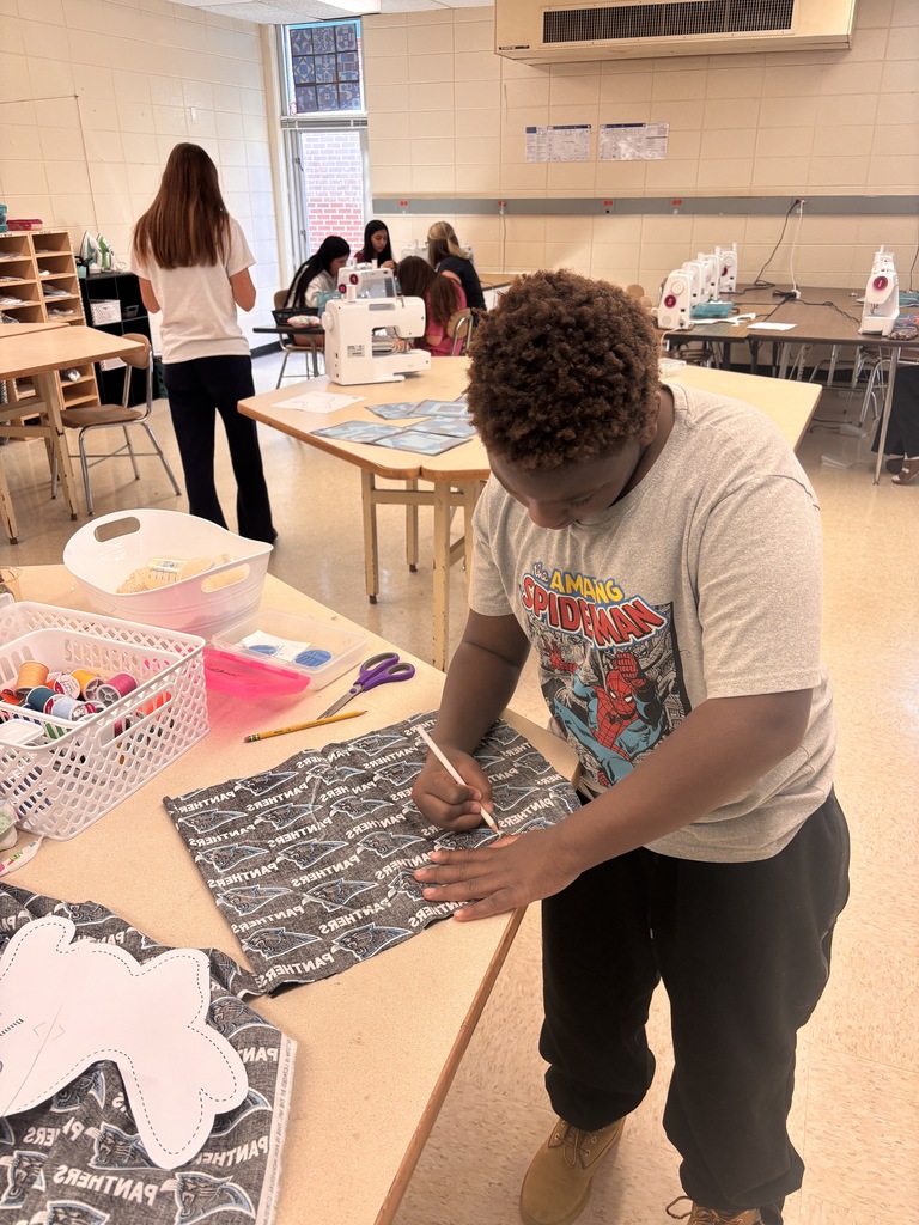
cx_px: 460
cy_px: 612
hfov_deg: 53.1
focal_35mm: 26
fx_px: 920
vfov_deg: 67.3
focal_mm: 5.96
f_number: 1.6
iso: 100
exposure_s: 1/120
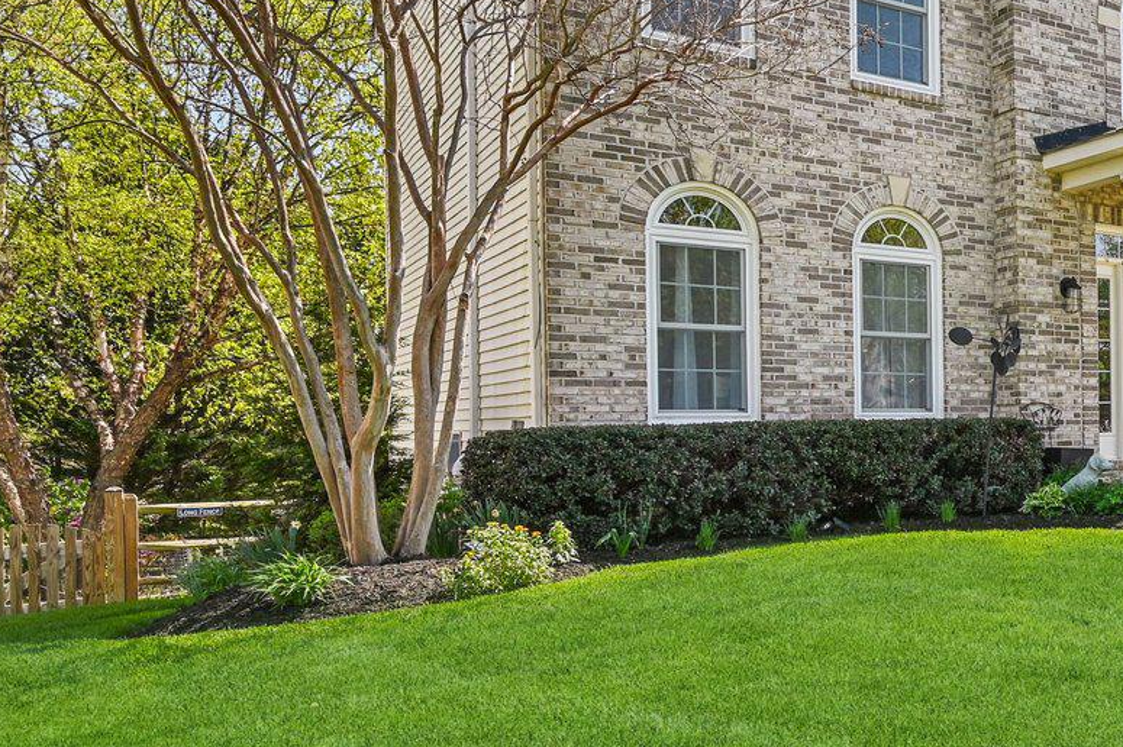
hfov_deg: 39.1
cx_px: 1322
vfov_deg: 35.9
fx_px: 1154
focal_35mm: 37
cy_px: 416
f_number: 8
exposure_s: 1/160
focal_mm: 14
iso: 100
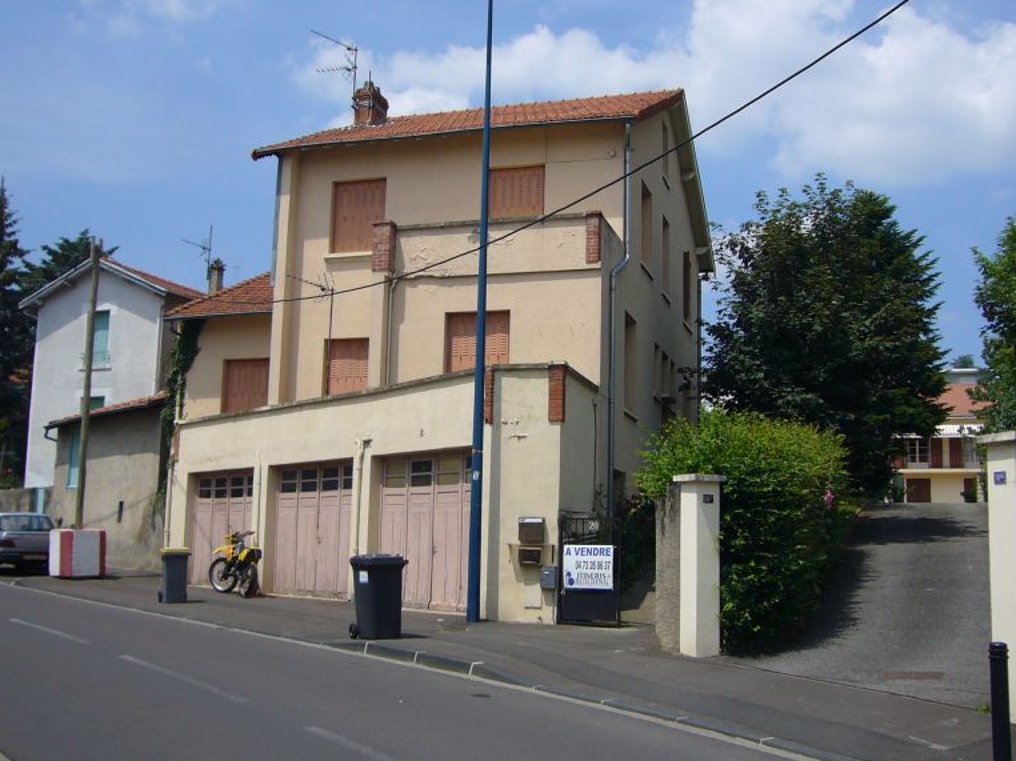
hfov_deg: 44.8
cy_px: 390
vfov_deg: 34.3
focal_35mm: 42
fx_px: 1232
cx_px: 508
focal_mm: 4.7
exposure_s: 1/500
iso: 80
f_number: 5.6
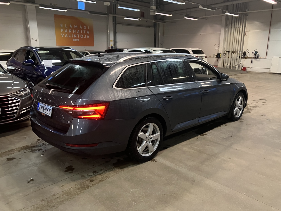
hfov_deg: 63.4
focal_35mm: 28
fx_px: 227
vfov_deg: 49.7
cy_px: 106
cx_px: 140
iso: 125
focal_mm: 3.99
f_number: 1.8
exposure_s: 1/50
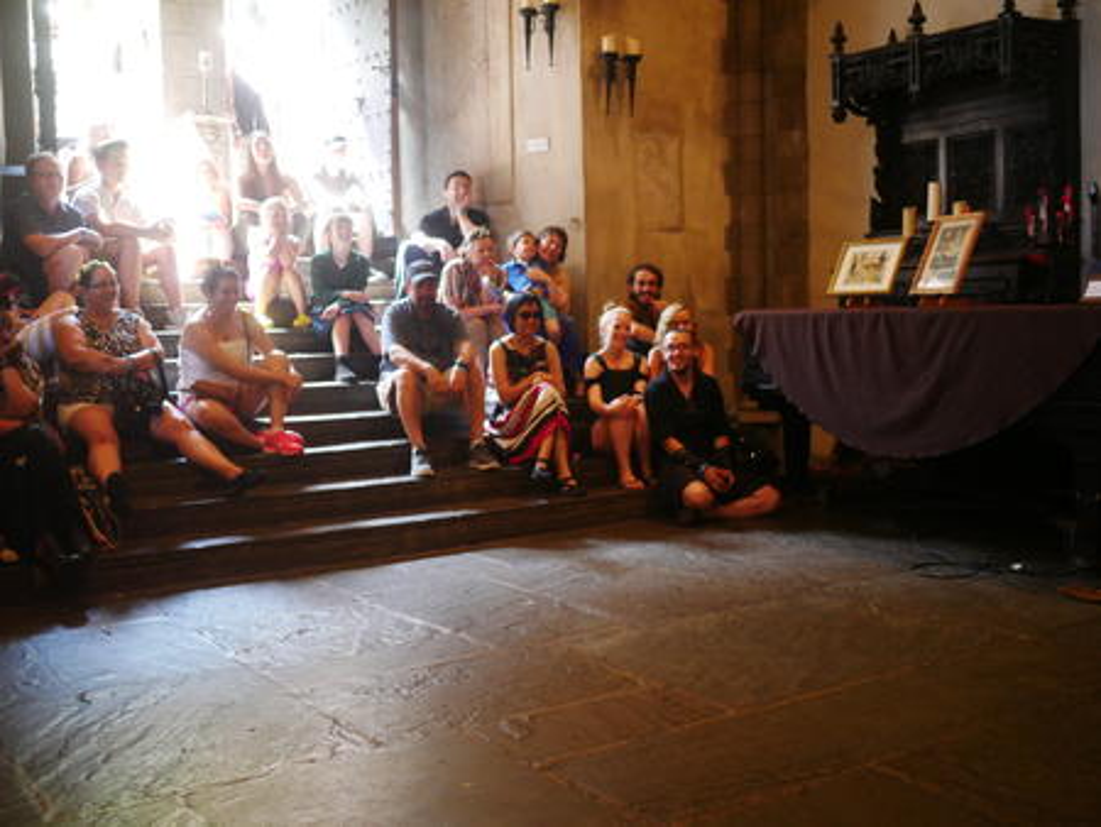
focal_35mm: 40
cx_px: 550
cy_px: 414
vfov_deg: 36.0
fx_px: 1273
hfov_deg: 46.8
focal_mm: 20
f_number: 1.7
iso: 1600
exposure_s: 1/60
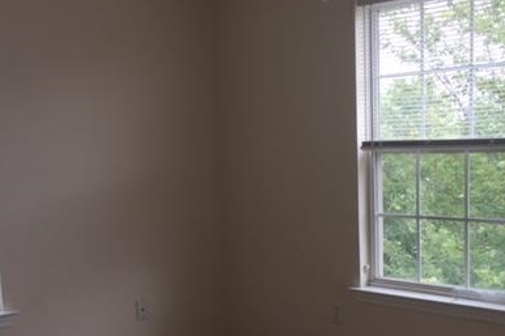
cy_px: 242
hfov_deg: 39.5
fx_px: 701
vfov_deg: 26.7
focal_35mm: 50
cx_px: 300
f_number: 2.2
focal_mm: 4.15
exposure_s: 1/120
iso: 32
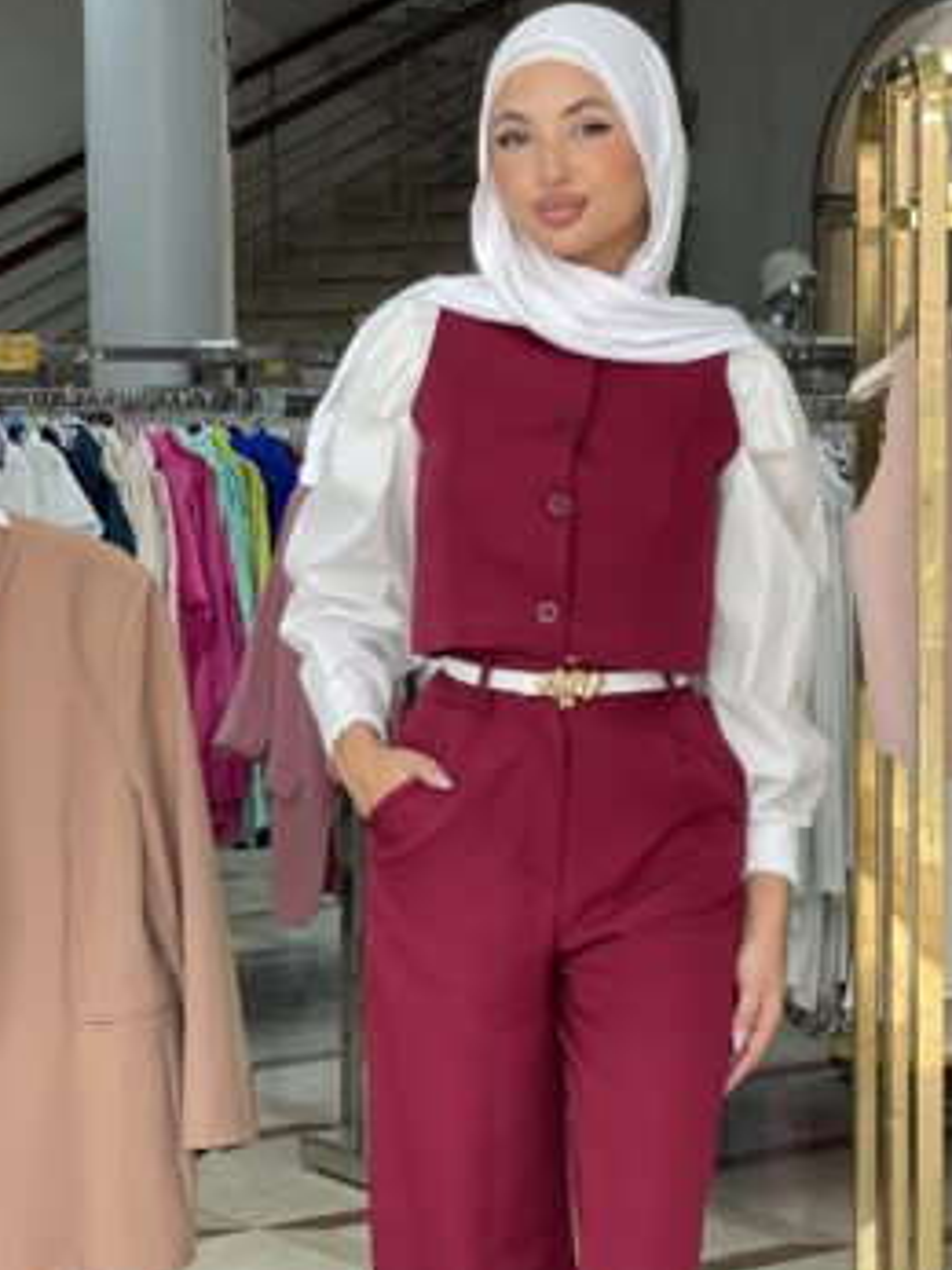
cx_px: 791
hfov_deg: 16.3
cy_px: 666
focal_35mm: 90
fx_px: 3302
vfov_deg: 21.8
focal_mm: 6
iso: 40
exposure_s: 1/122
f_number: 2
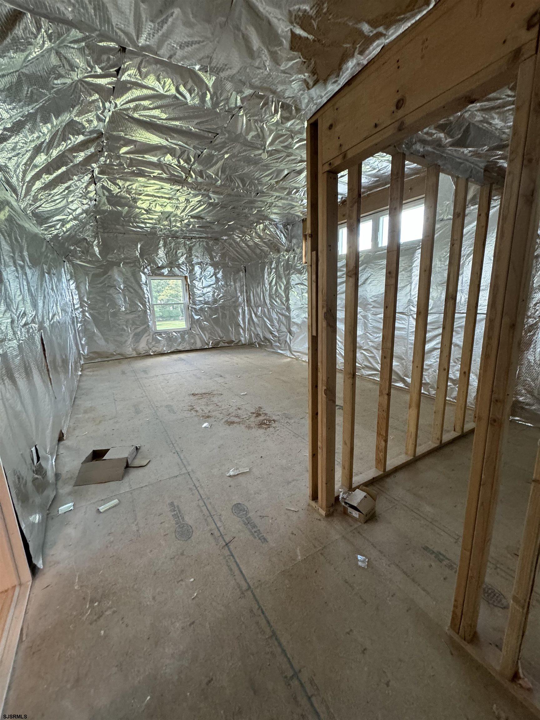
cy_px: 360
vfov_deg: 102.1
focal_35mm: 14
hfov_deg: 85.7
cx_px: 270
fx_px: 291
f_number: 2.2
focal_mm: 2.22
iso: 320
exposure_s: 1/120
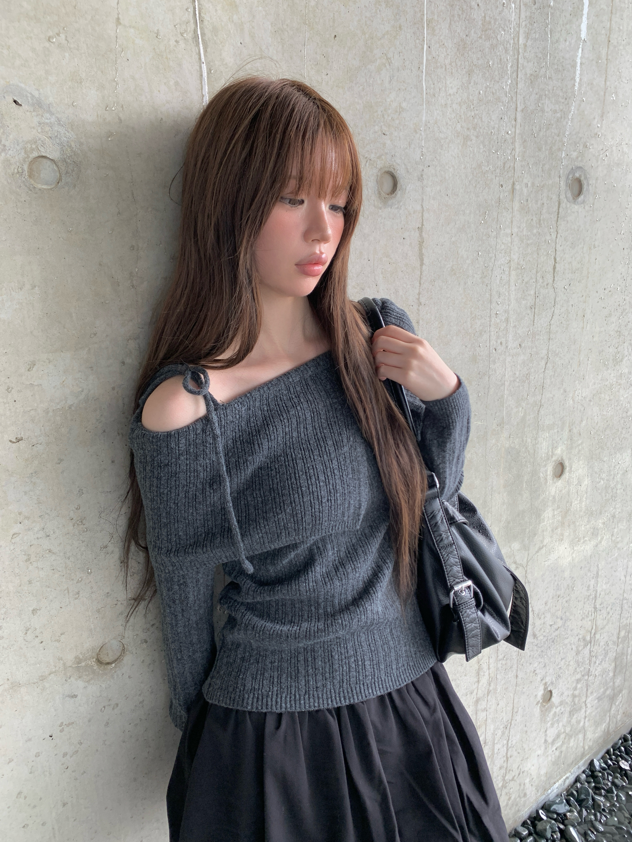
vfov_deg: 67.3
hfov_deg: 53.1
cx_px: 316
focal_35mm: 26
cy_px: 421
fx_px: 633
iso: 40
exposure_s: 1/121
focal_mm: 4.25
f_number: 1.8
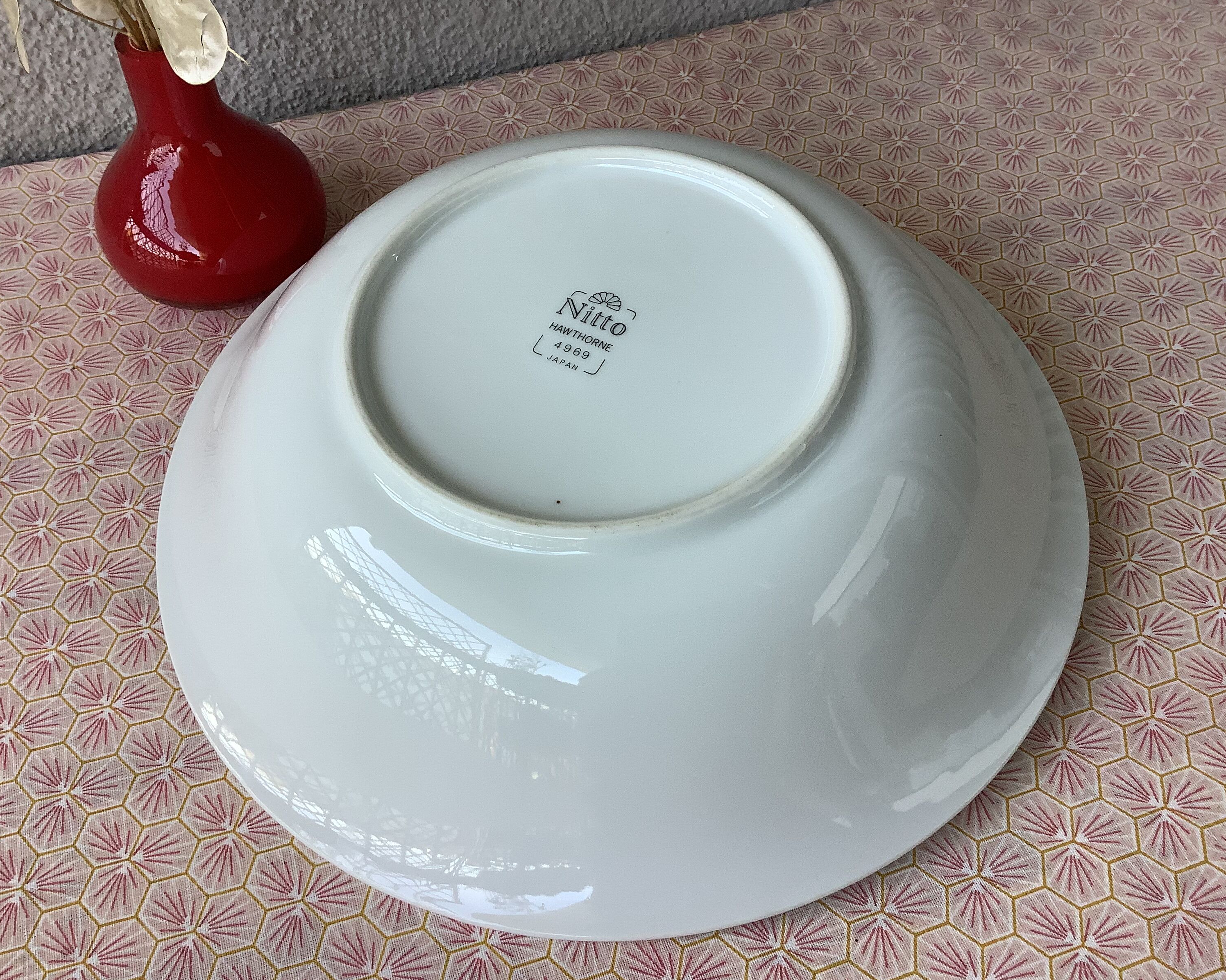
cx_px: 601
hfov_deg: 54.2
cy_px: 494
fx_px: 1197
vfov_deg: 44.5
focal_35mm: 33
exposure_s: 1/120
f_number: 2.4
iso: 64
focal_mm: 3.3
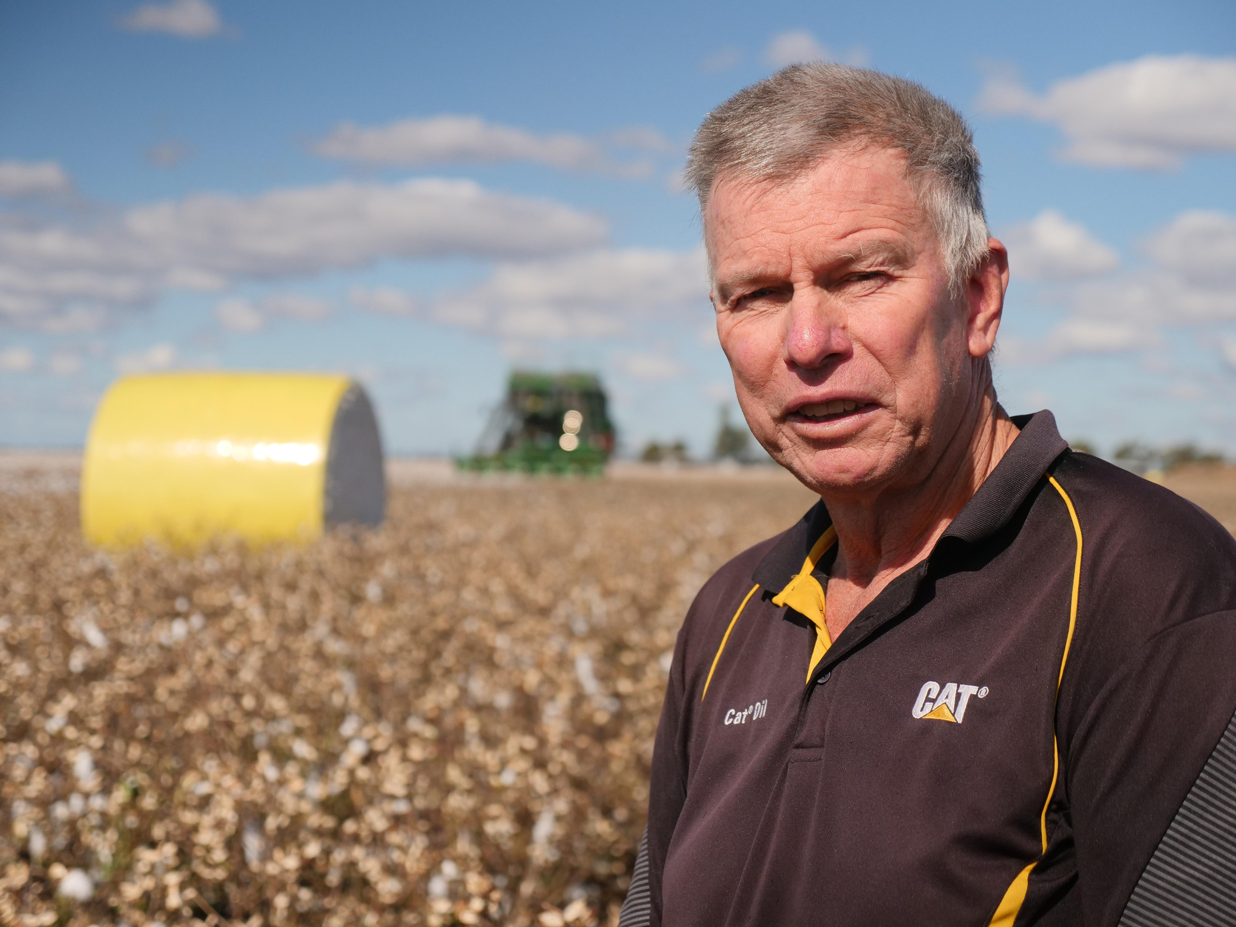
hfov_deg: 29.4
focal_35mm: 66
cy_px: 464
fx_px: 2357
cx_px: 618
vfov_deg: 22.3
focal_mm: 33
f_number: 2.8
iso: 500
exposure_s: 1/80
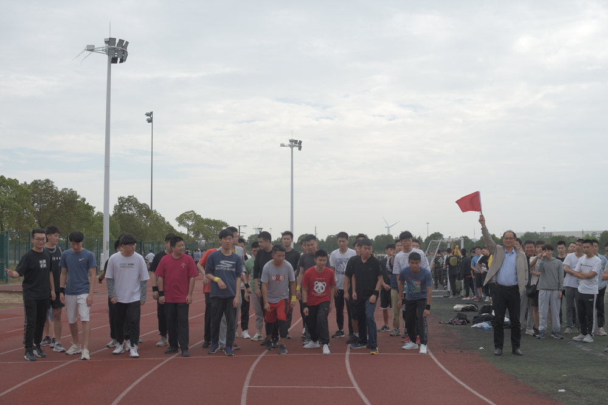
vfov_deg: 25.8
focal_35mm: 52
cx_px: 304
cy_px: 202
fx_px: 887
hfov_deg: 37.8
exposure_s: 1/500
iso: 100
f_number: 4
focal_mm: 35
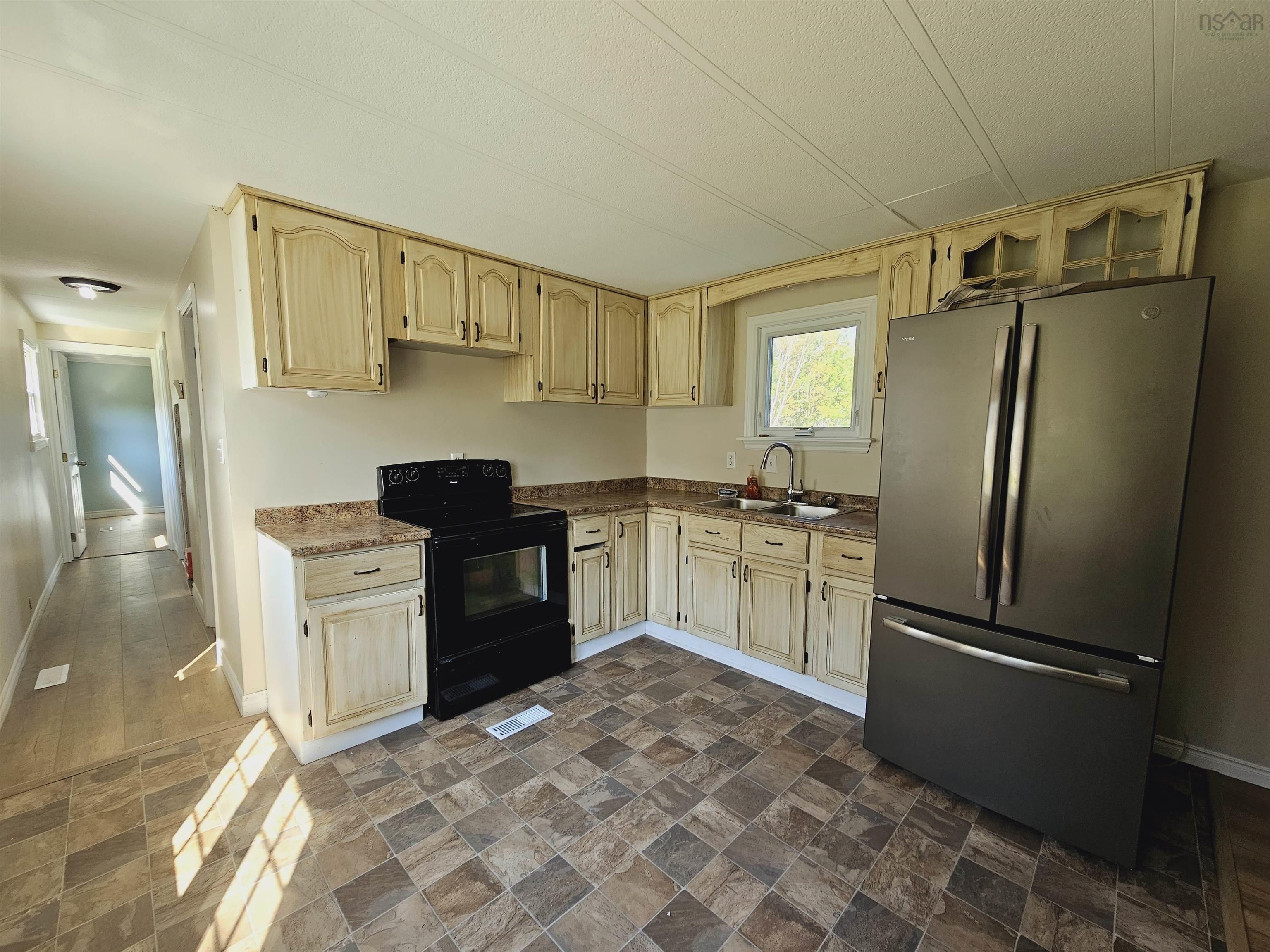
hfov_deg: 106.2
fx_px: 477
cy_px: 476
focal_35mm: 13
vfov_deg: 89.9
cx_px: 635
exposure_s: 1/60
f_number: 2.2
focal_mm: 2.2
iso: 64
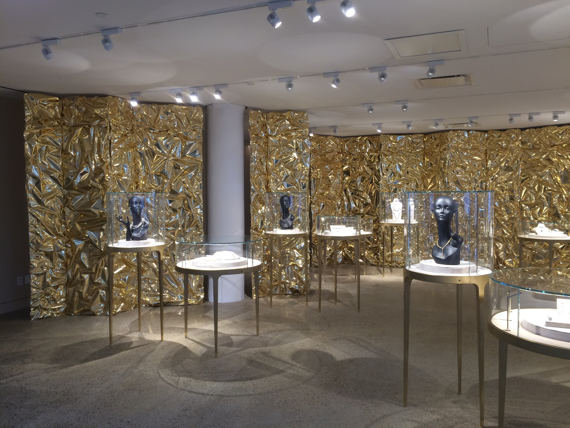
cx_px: 285
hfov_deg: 61.7
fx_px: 478
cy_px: 214
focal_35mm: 29
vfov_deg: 48.2
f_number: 2.2
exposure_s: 1/30
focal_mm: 4.15
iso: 40
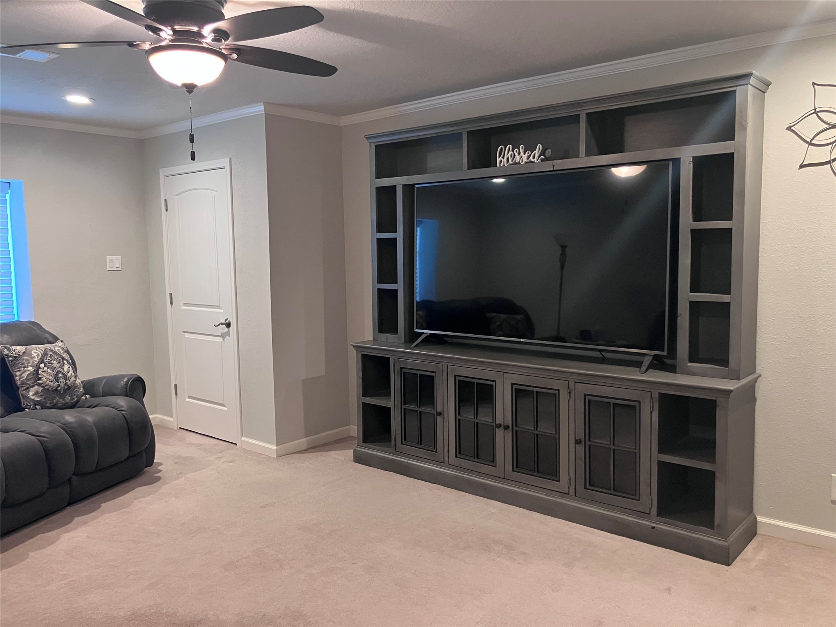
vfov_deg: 49.7
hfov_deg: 63.4
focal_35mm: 28
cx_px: 418
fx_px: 676
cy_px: 314
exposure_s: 1/40
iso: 250
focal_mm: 3.99
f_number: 1.8
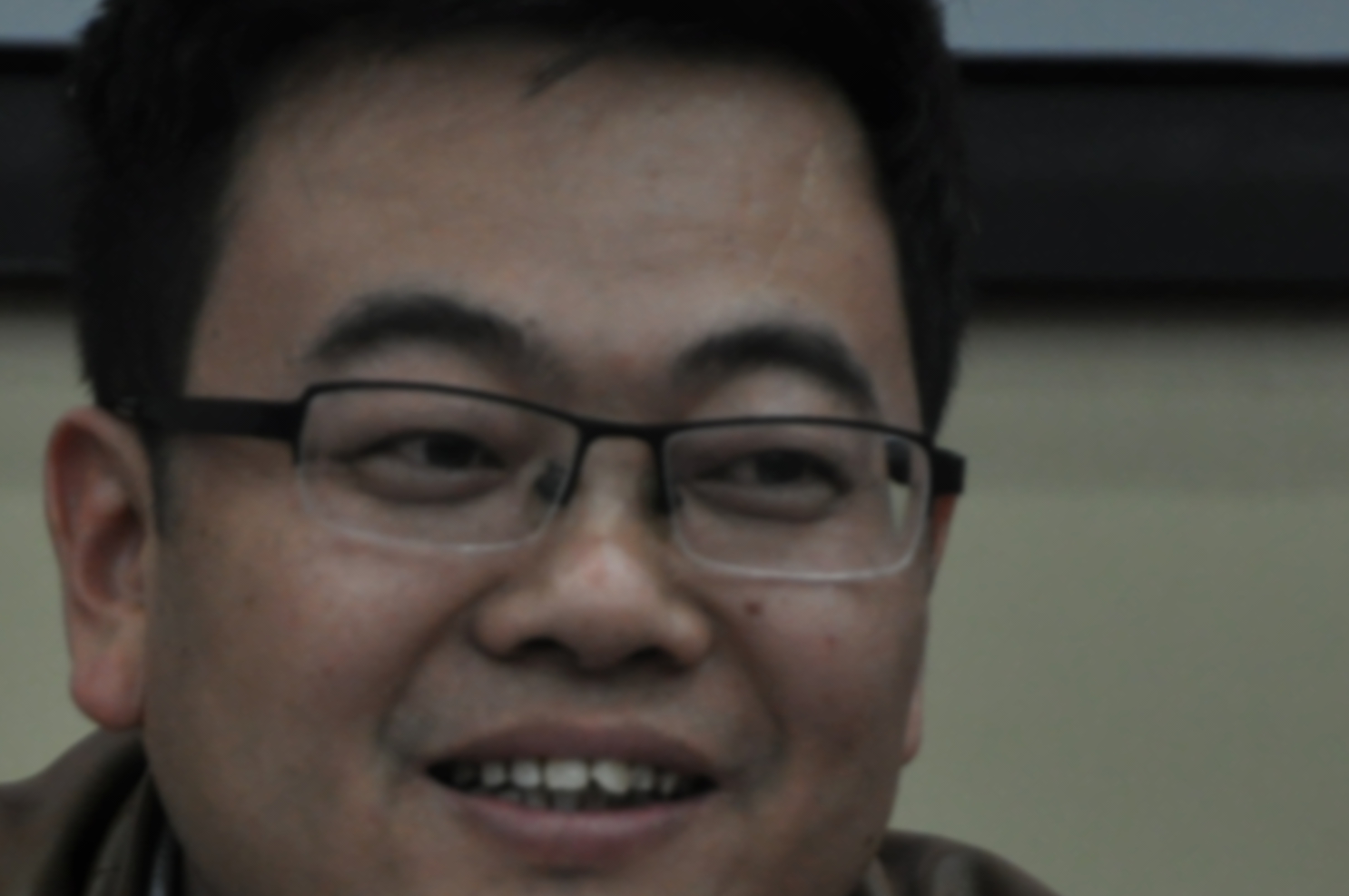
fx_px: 17008
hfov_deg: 4.5
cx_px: 379
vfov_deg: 3.0
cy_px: 968
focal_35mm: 454
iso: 800
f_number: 5.6
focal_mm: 105
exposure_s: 1/25
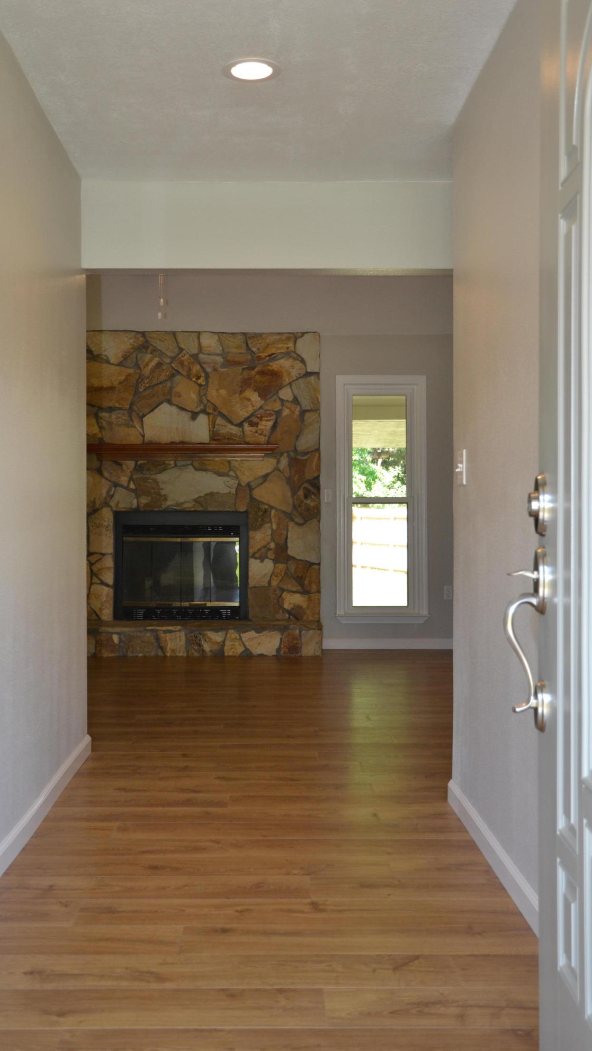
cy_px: 528
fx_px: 1103
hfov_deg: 30.0
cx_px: 276
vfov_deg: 51.0
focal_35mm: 40
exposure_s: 1/100
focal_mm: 25
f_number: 4.5
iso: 400
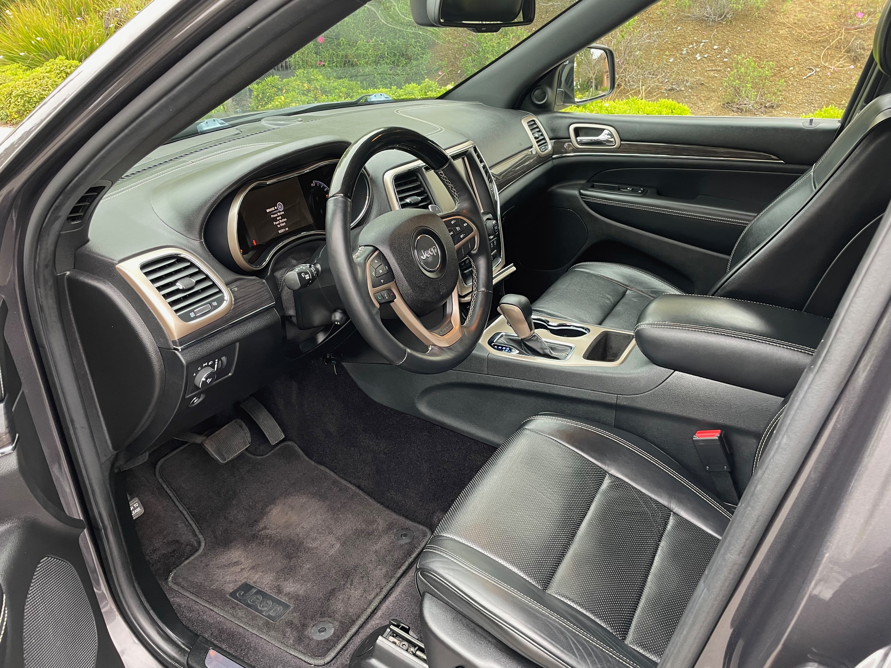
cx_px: 446
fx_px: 669
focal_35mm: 26
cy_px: 334
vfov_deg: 53.1
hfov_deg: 67.3
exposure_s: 1/74
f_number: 1.6
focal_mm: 4.2
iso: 125
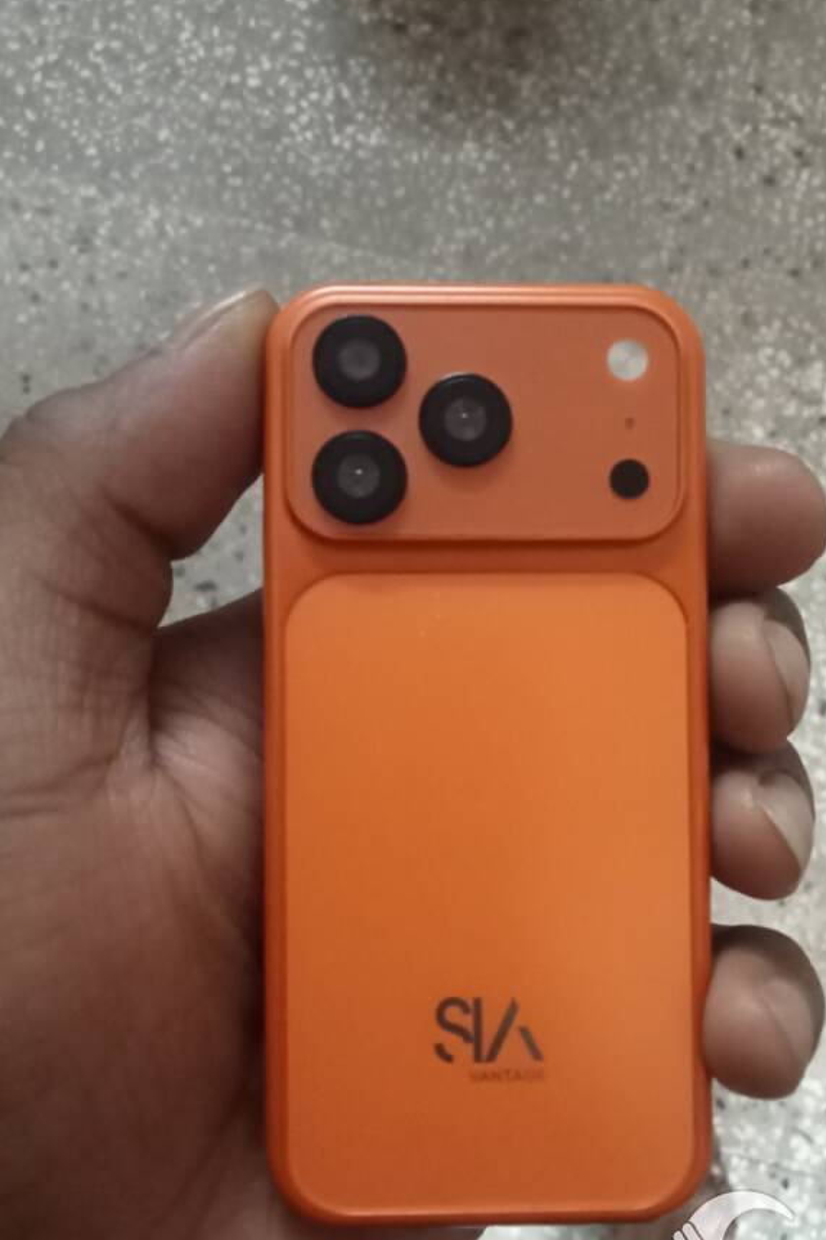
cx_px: 508
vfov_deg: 55.7
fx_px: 1171
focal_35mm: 34
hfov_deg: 38.7
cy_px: 667
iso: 2975
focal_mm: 3.46
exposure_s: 1/25
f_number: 2.2
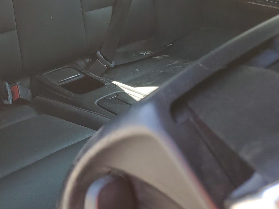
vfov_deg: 27.5
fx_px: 411
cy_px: 21
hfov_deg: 35.0
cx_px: 20
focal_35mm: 51
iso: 50
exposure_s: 1/189
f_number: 1.5
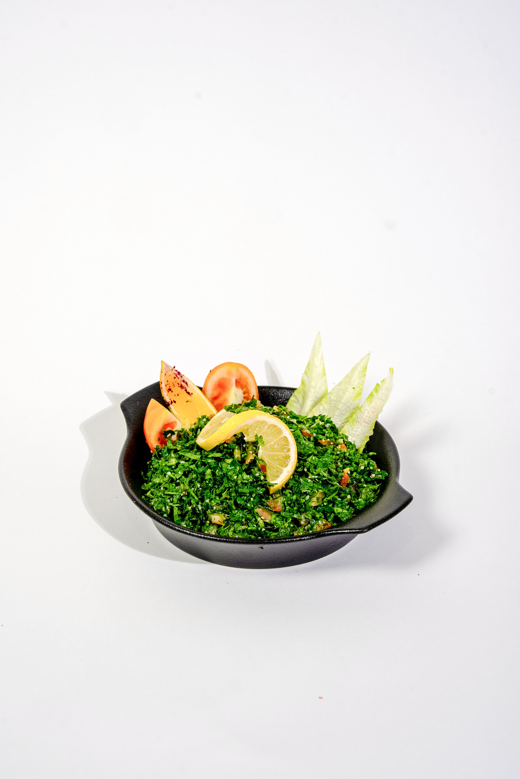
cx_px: 260
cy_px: 390
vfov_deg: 28.8
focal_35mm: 70
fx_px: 1515
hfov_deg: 19.5
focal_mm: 70
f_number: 10
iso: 640
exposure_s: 1/100
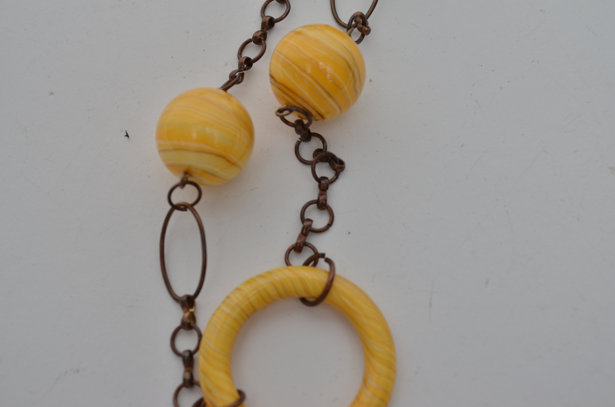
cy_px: 204
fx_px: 1023
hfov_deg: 33.5
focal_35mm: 60
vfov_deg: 22.5
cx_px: 308
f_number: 6.7
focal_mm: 40
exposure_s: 1/180
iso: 250
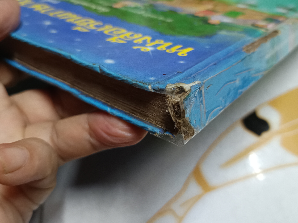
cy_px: 101
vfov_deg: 42.9
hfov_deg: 55.3
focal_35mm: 33
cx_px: 160
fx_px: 284
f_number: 1.7
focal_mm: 5.31
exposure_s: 1/25
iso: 961
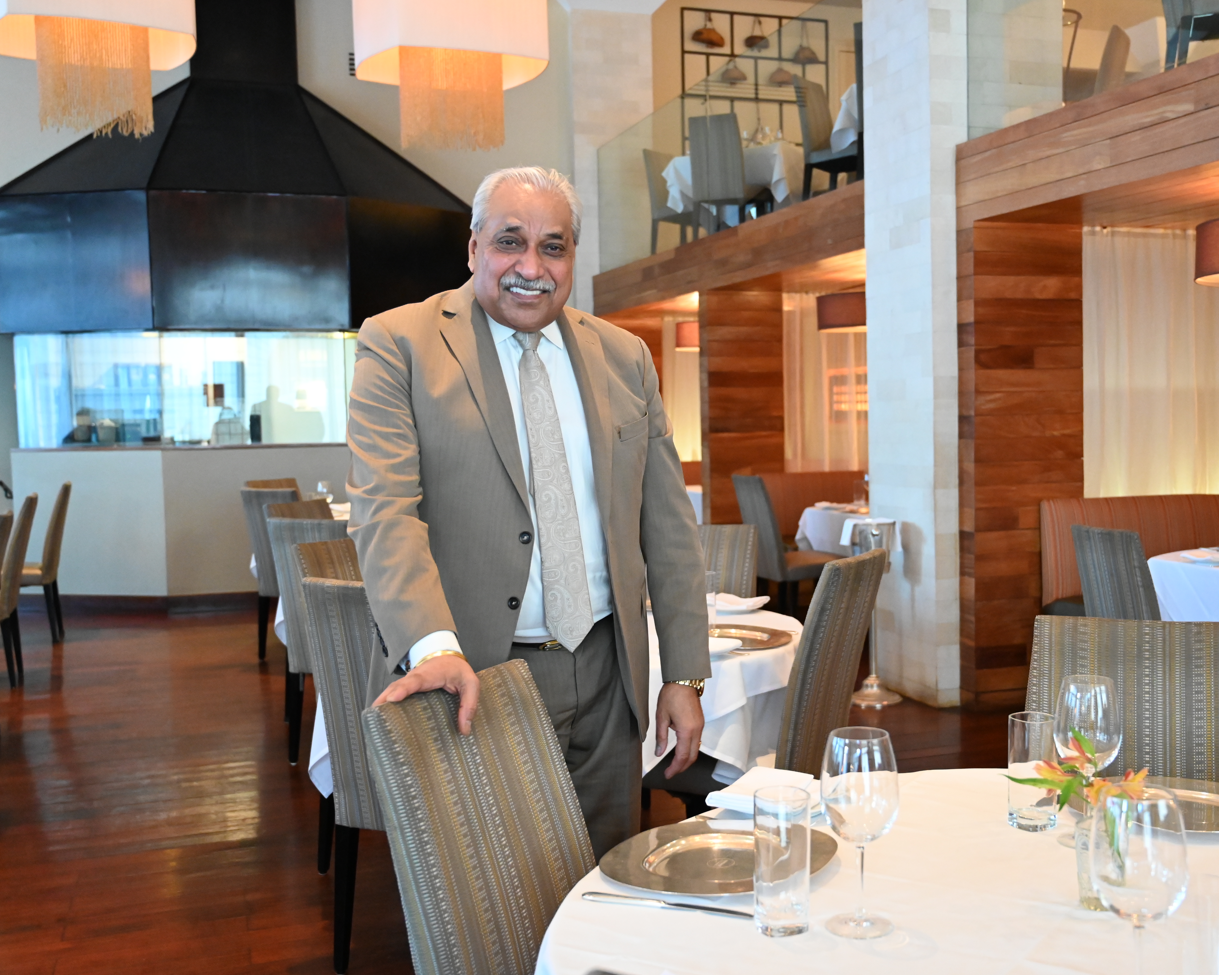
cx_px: 741
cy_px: 489
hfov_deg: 47.6
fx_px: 1371
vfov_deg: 39.2
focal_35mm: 38
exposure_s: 1/60
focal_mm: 33
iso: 8000
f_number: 4
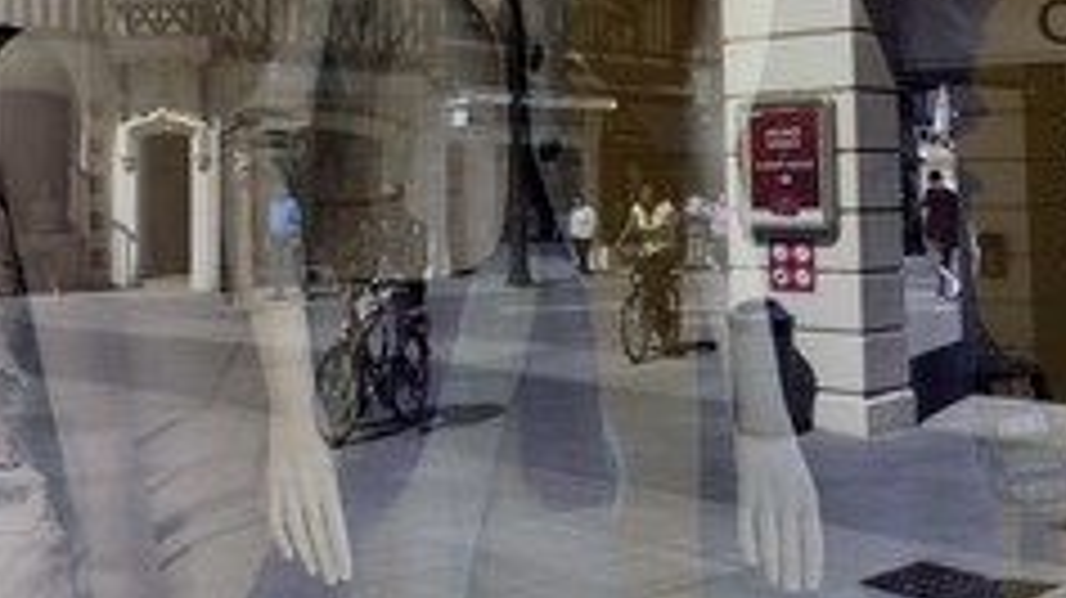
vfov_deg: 22.6
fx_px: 1469
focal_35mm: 52
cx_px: 220
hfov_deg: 38.5
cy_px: 90
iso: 200
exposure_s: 1/200
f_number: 9
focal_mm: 28
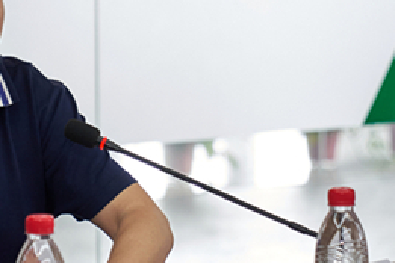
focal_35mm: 241
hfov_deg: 8.5
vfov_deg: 5.7
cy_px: 108
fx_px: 2644
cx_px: 47
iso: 1250
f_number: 2.8
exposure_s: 1/125
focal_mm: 70
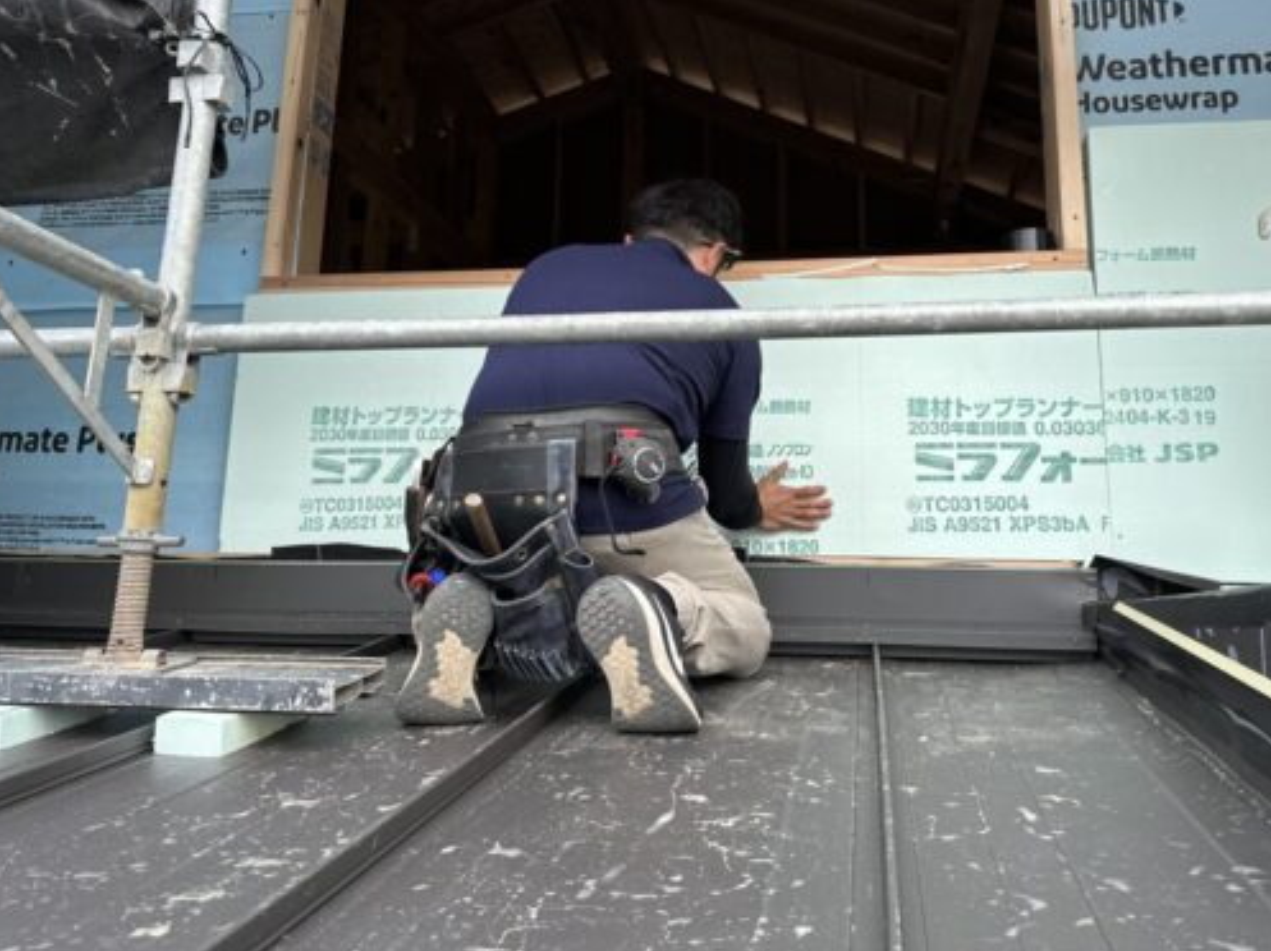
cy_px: 386
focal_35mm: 29
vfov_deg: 47.9
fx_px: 1064
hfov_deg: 61.6
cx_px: 698
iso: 80
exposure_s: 1/1050
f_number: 1.78
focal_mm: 6.86
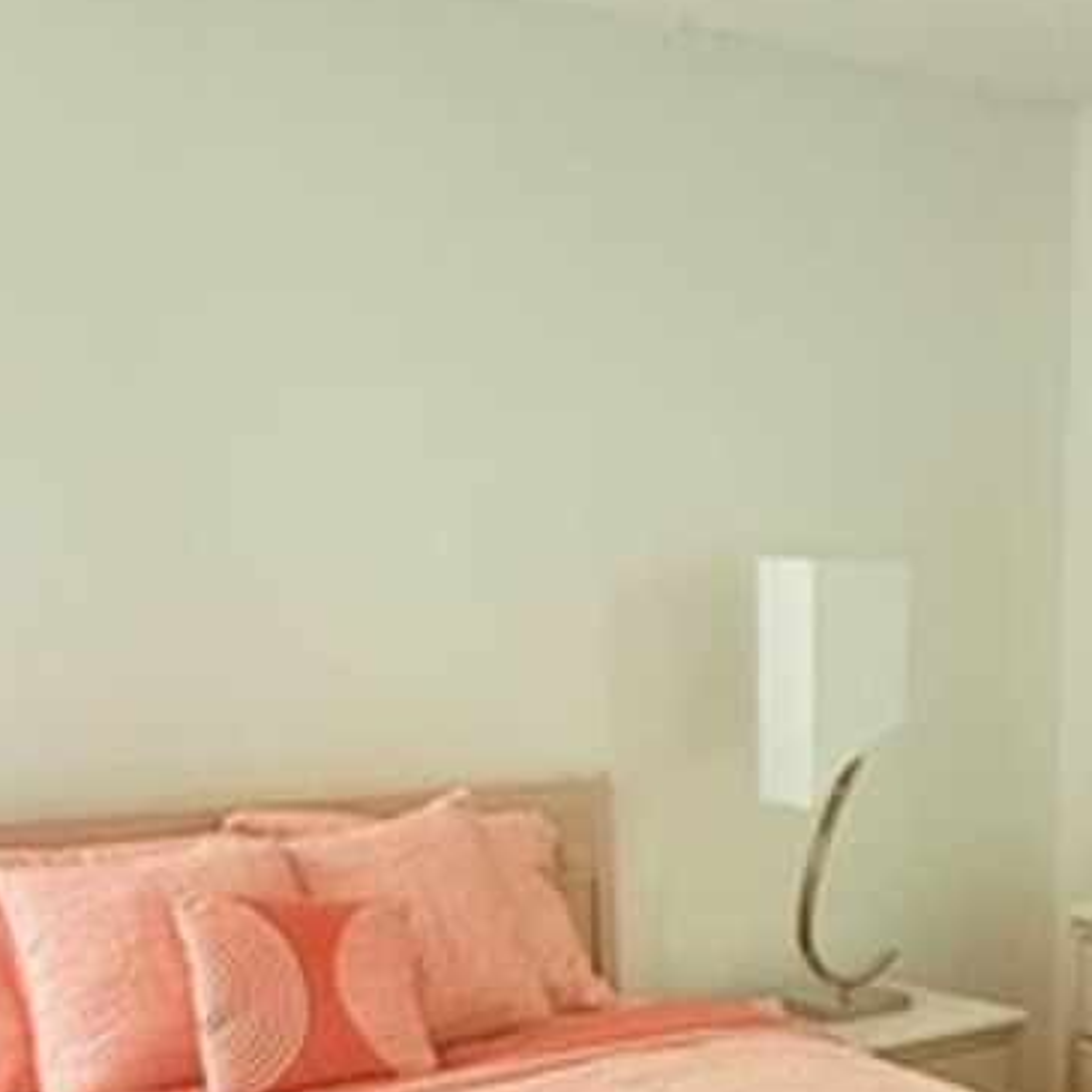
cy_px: 1146
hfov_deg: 28.8
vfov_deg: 27.5
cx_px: 903
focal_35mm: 58
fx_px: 2070
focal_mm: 2.22
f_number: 2.2
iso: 640
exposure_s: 1/60
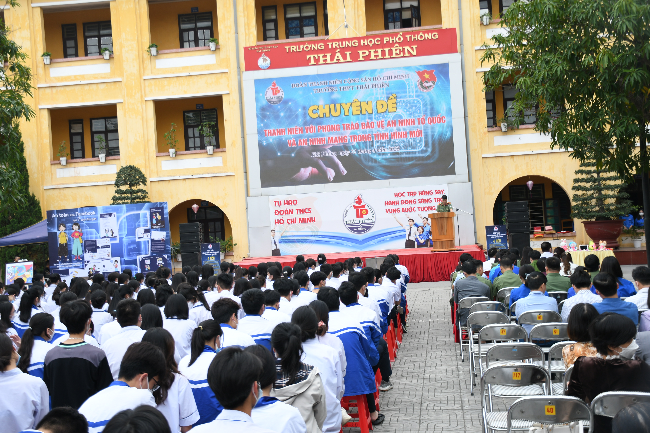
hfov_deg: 41.1
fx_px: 867
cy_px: 216
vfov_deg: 28.1
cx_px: 325
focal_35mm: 48
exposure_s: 1/200
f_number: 5
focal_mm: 32
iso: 160
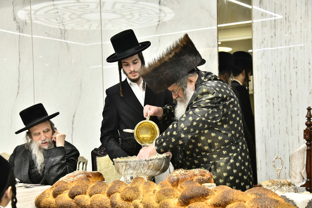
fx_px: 537
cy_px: 104
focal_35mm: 62
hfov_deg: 32.4
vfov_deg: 21.9
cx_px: 156
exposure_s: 1/160
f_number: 5.6
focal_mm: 62
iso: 3200
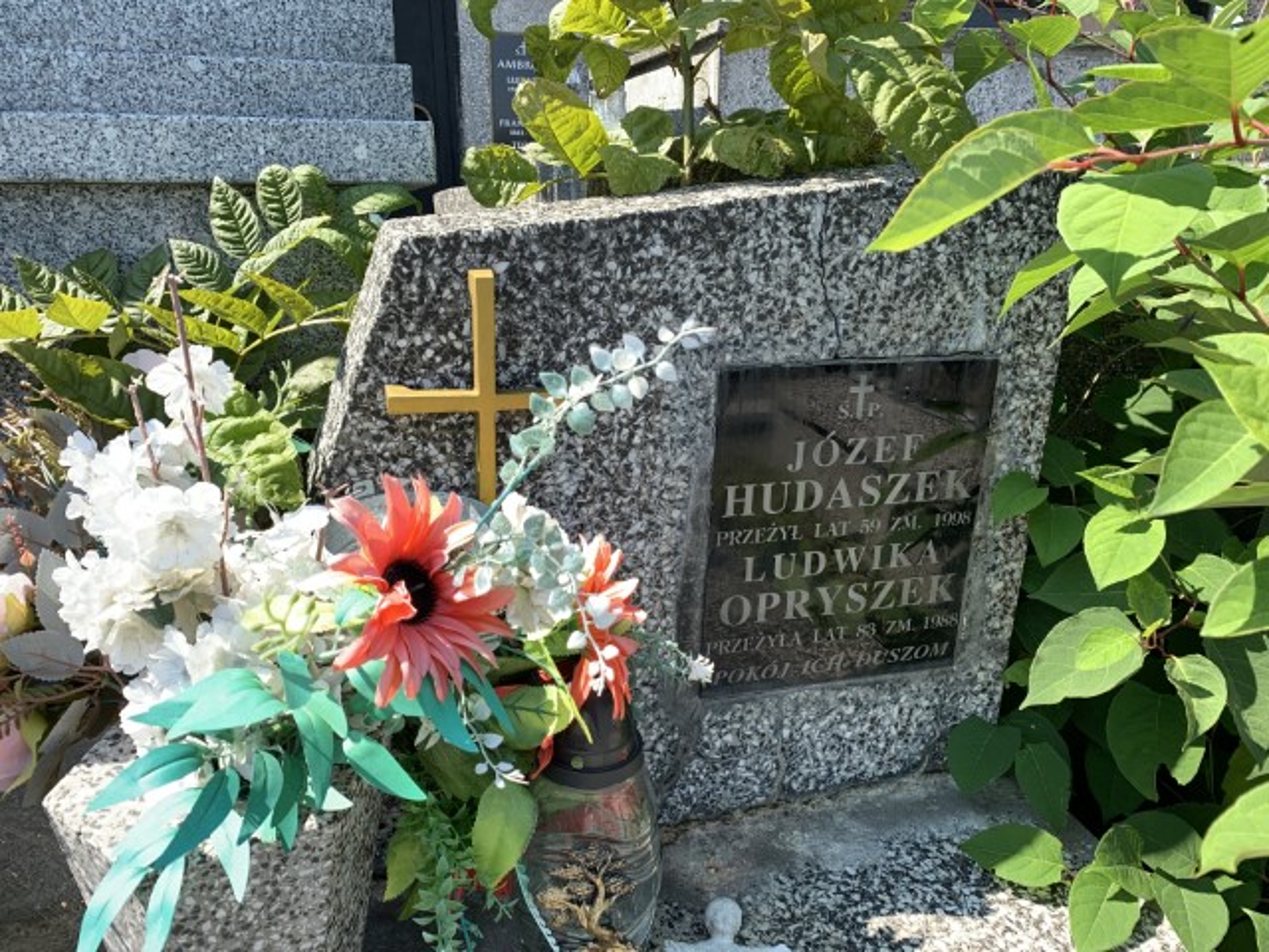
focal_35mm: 26
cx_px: 634
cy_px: 476
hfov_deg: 67.3
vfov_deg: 53.1
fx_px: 953
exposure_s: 1/290
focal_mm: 4.25
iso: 25
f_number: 1.8
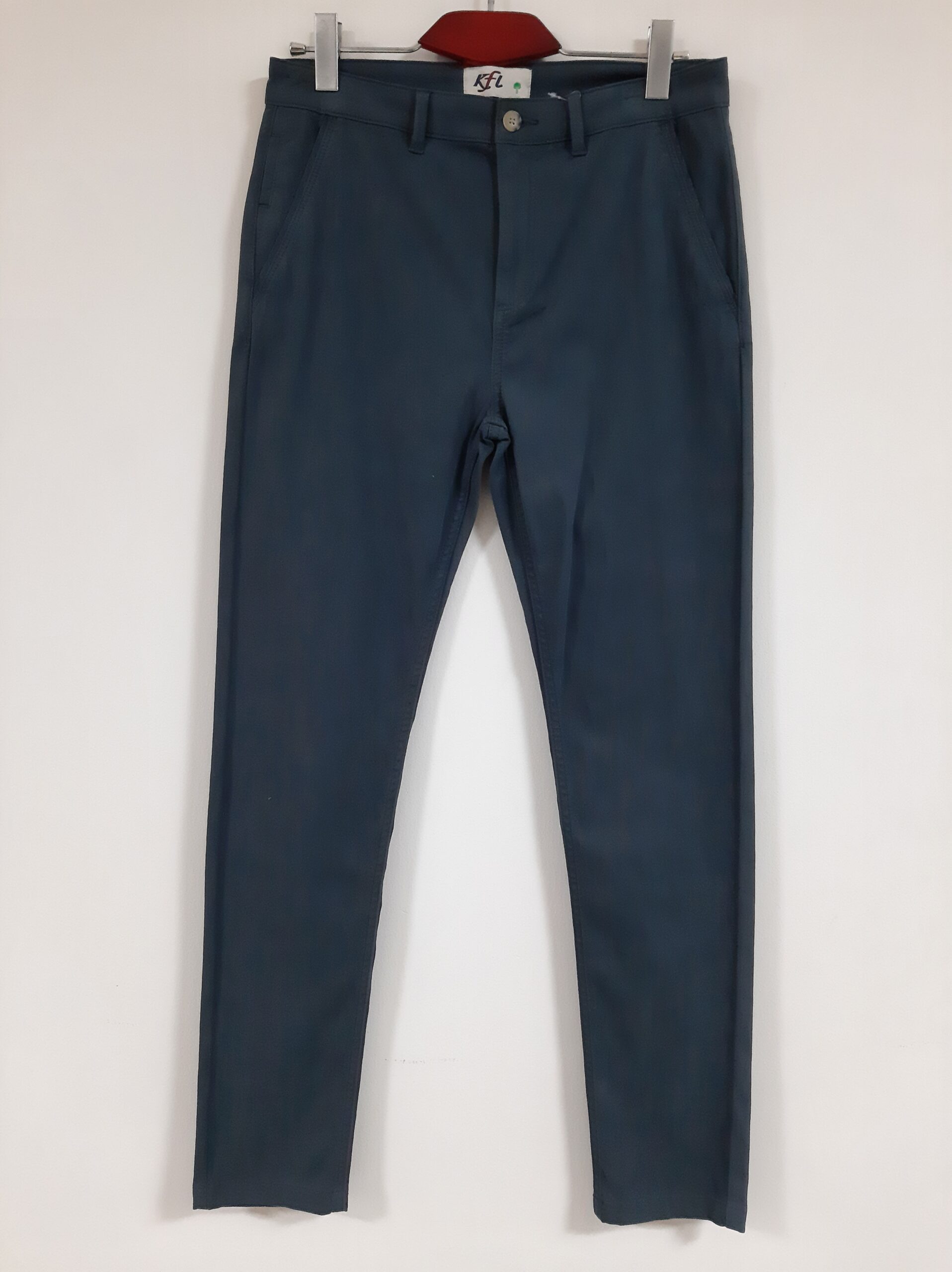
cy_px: 636
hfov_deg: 53.0
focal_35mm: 26
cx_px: 476
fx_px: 955
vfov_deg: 67.3
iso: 400
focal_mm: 3.93
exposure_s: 1/50
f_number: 1.7
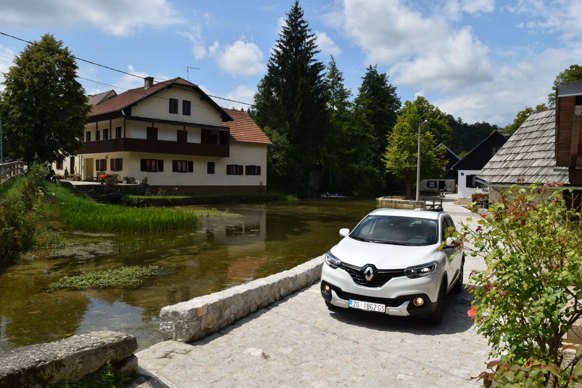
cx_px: 291
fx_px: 485
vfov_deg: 43.6
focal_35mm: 30
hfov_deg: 61.9
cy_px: 194
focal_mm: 20
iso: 100
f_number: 13
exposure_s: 1/200
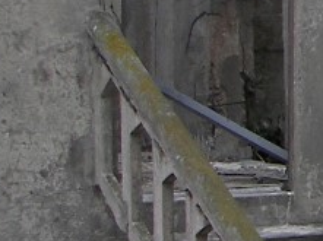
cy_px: -6
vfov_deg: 6.3
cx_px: 586
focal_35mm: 235
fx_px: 2189
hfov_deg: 8.1
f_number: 2.8
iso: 64
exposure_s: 1/500
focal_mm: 6
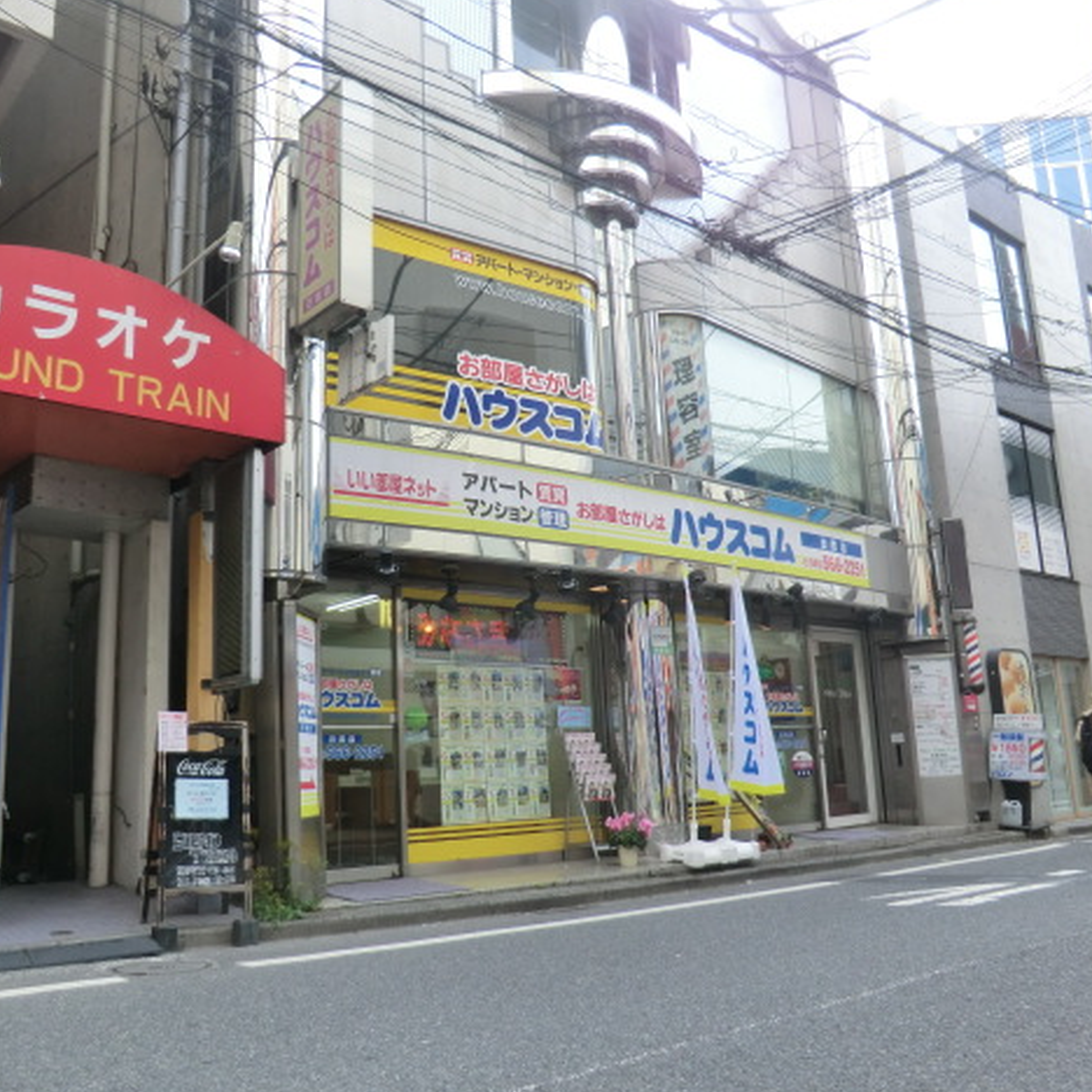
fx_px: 1035
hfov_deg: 55.6
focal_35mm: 29
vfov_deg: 55.6
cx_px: 516
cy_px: 546
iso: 80
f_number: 3.2
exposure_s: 1/200
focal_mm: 4.3
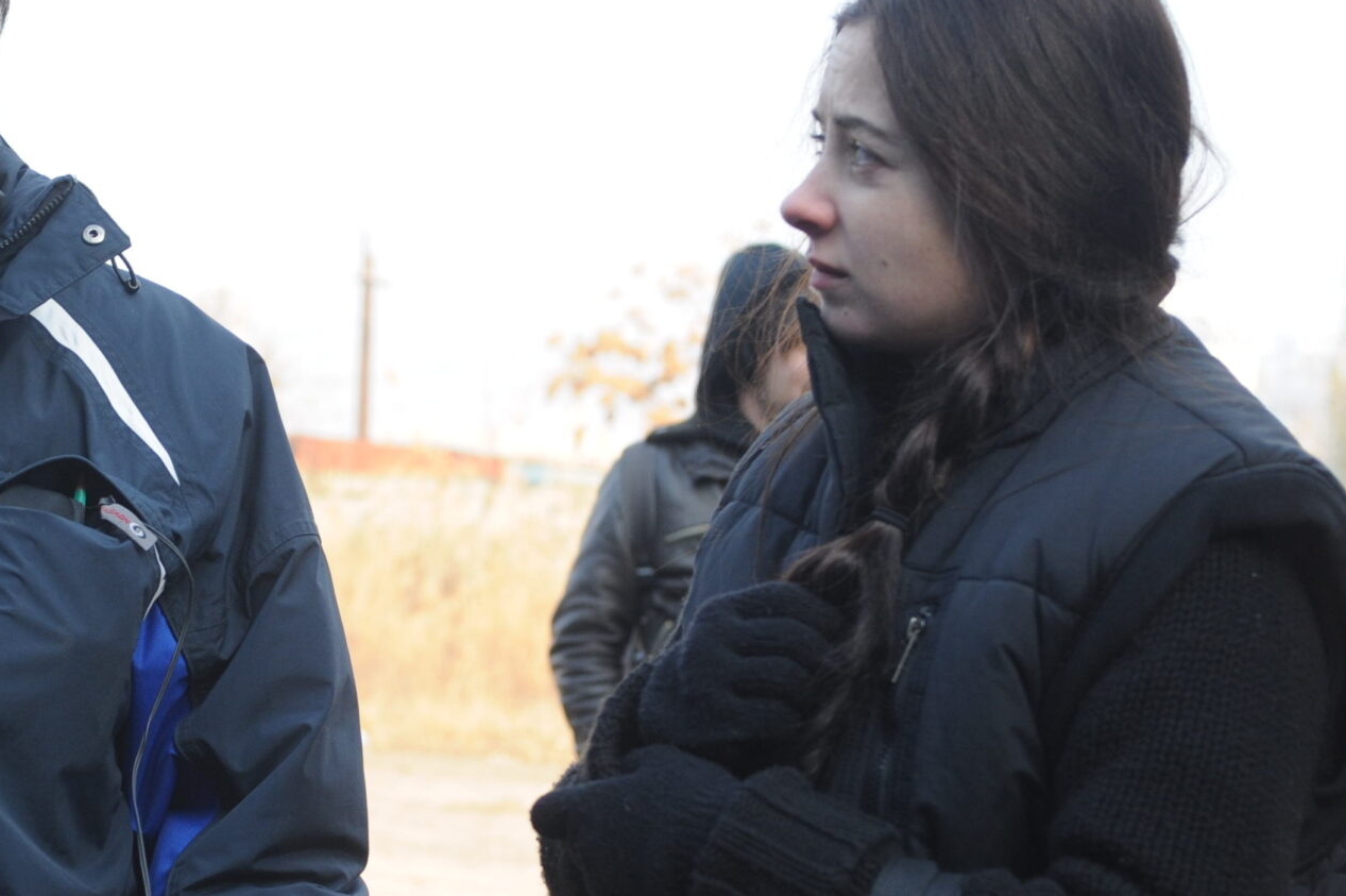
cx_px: 273
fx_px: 3774
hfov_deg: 20.0
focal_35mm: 101
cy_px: 620
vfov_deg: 13.5
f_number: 5
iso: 640
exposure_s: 1/500
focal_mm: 50
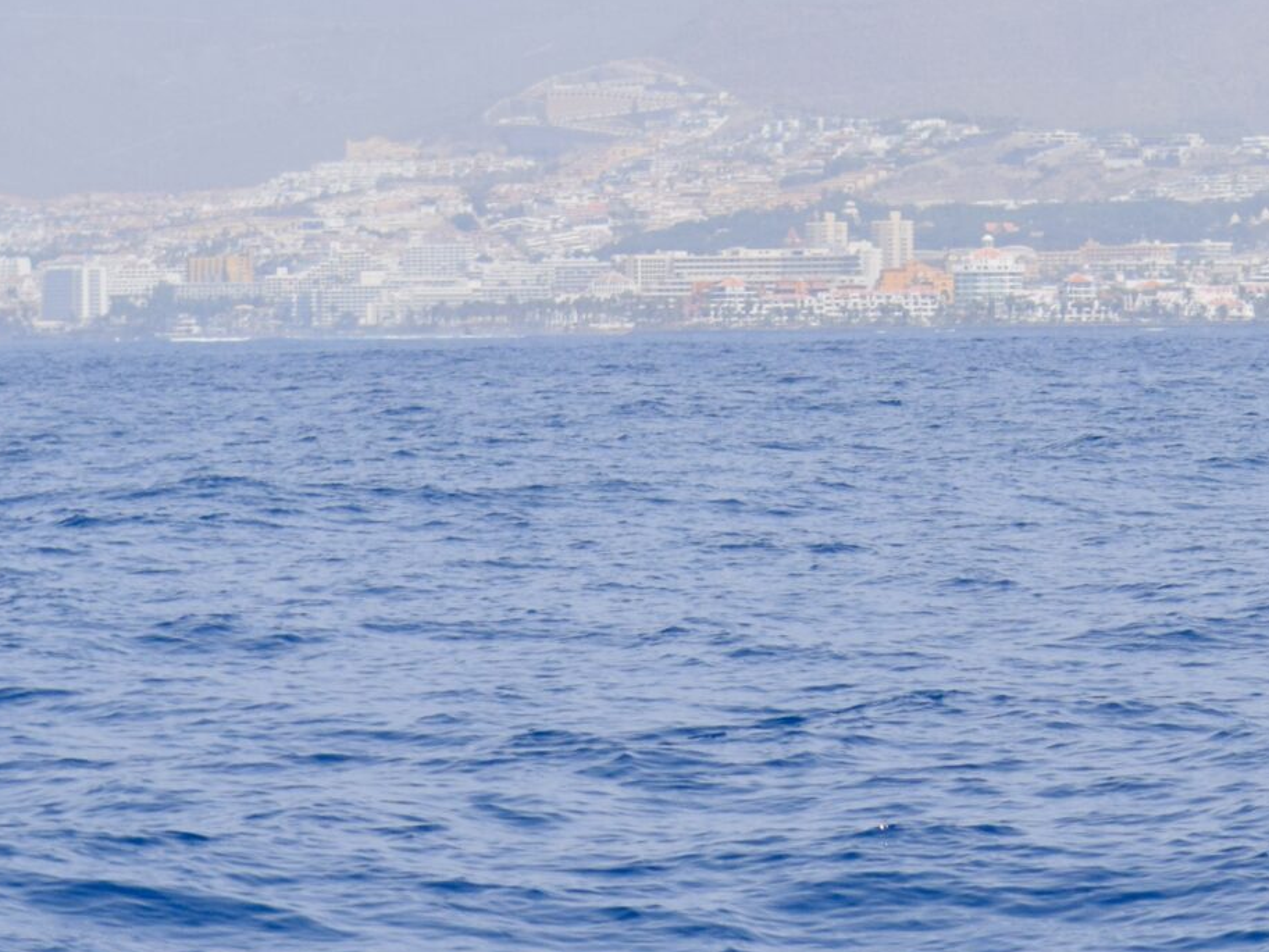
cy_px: 845
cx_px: 1277
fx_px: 8152
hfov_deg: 8.8
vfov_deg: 6.7
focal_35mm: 222
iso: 400
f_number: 6.3
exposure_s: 1/1600
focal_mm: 55
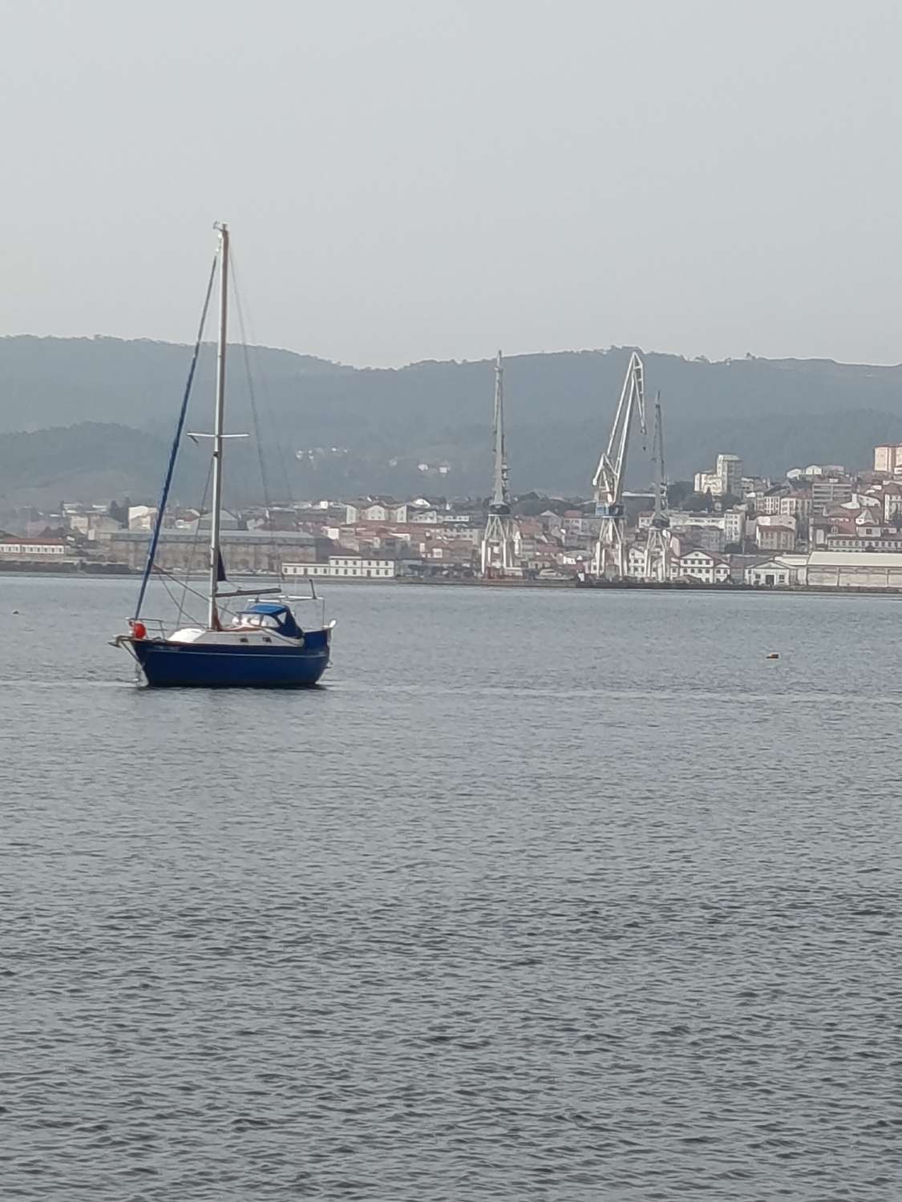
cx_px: 451
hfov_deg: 8.9
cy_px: 601
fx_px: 5767
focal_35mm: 166
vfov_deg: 11.9
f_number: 1.7
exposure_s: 1/599
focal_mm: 5.24
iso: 52
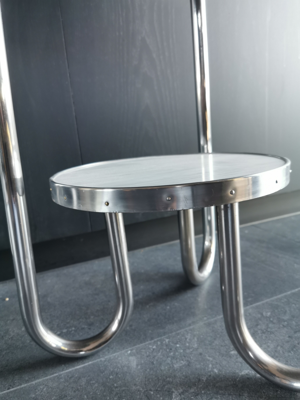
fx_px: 312
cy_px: 200
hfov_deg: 51.4
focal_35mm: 27
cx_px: 150
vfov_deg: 65.3
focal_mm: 5.56
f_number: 1.6
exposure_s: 1/50
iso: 250
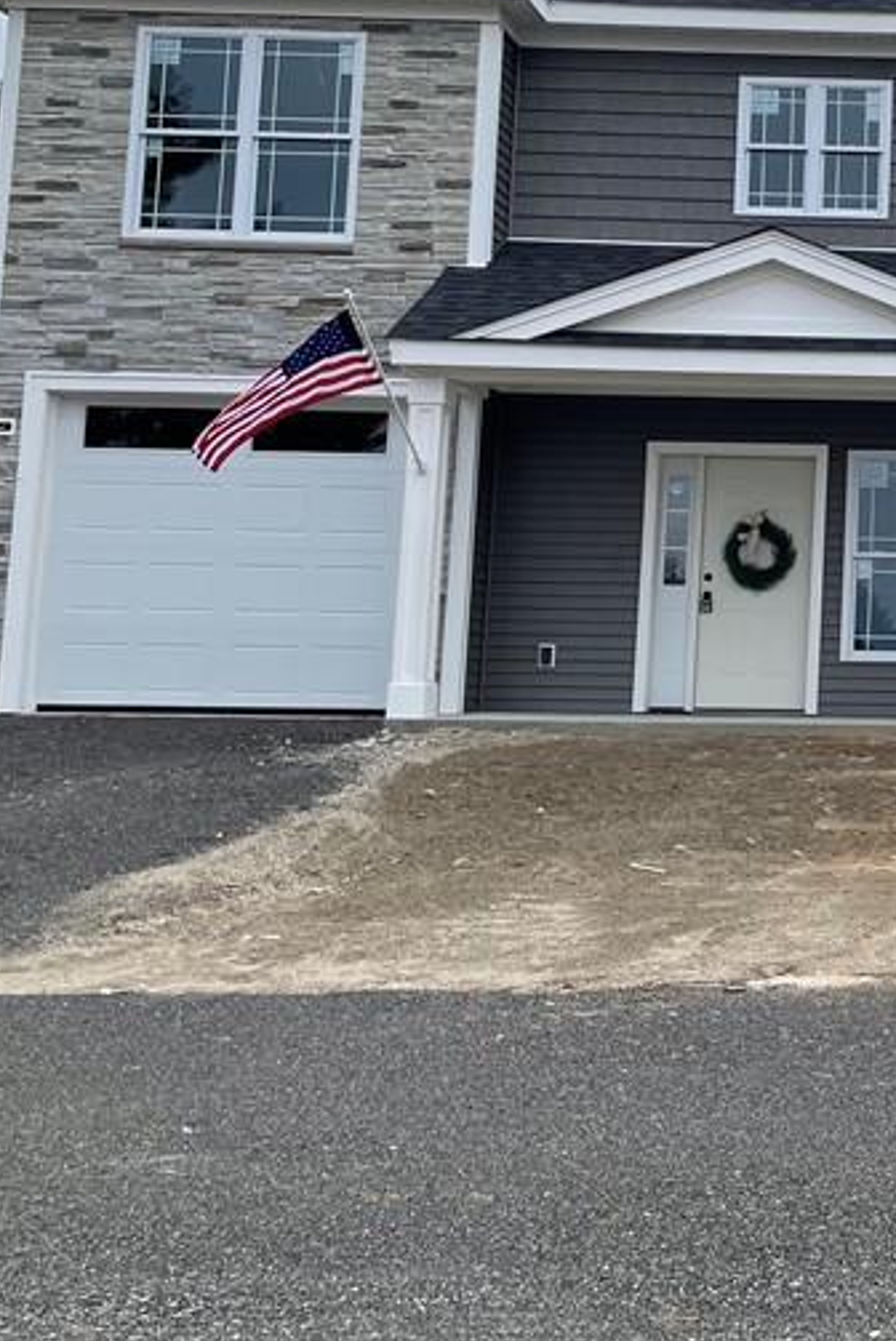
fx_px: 2050
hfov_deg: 22.3
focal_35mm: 55
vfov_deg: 35.8
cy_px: 427
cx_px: 1131
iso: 32
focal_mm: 4.2
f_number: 1.6
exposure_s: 1/2174
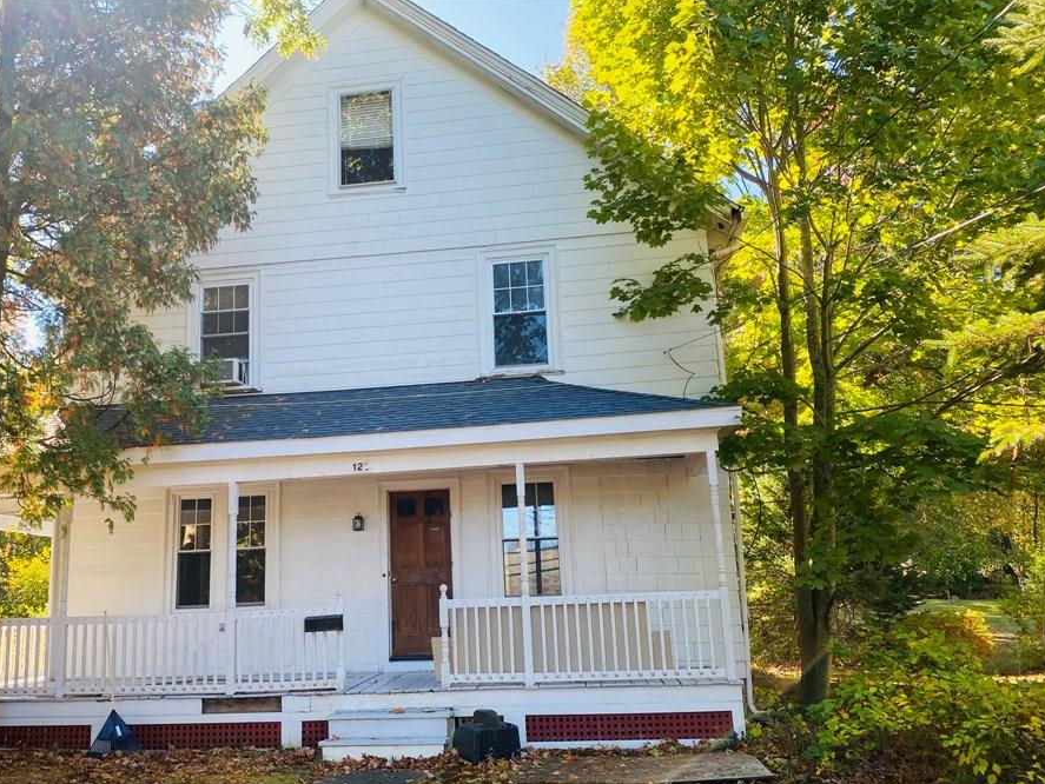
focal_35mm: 30
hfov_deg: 59.7
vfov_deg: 46.7
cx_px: 445
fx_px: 906
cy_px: 449
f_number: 1.8
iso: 32
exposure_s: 1/250
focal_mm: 4.25
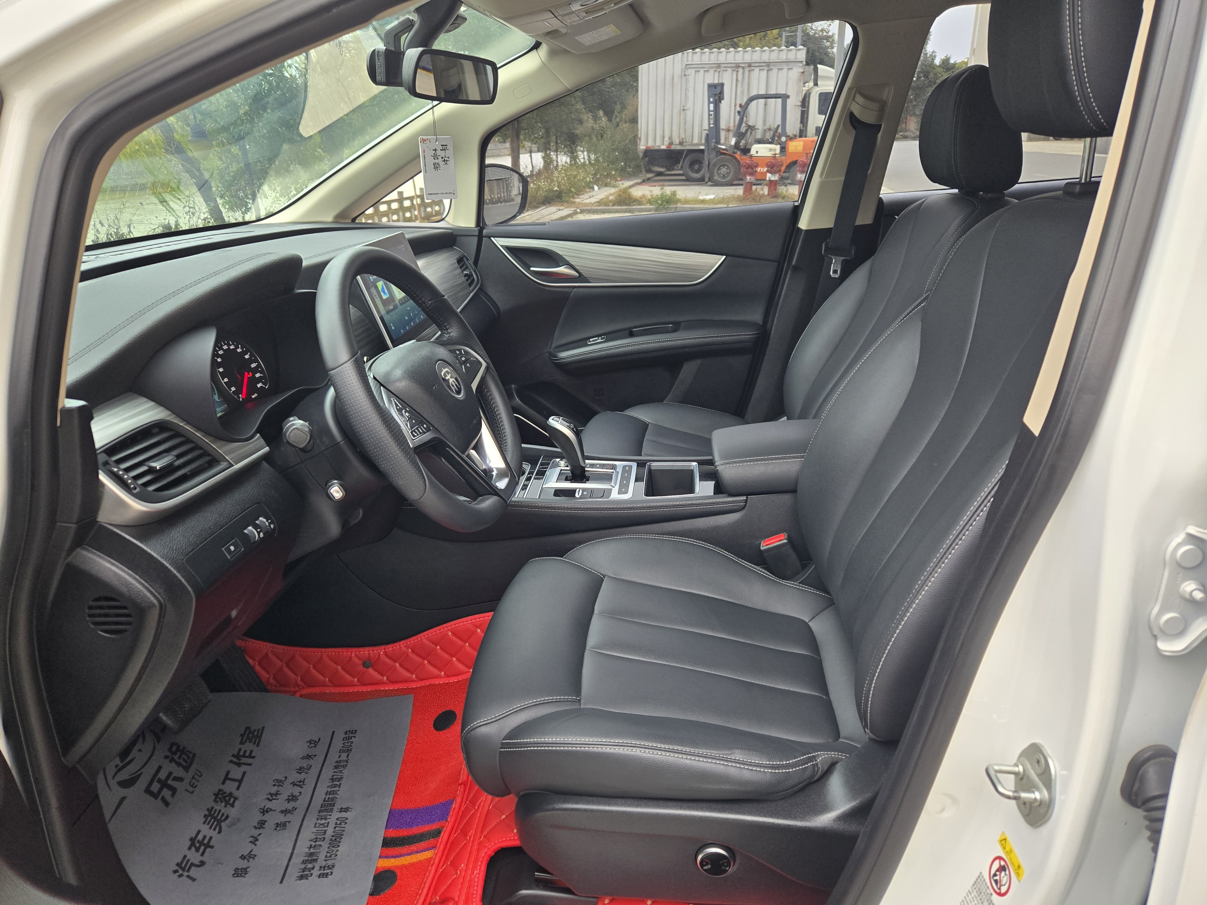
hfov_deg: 73.9
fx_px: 802
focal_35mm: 23
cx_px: 604
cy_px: 452
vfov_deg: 58.9
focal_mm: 5.4
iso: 125
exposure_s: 1/180
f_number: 1.8
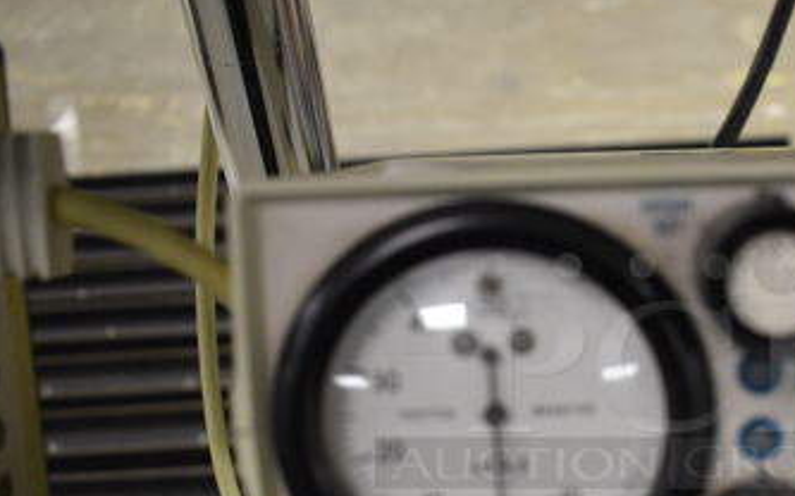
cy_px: 362
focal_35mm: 56
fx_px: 1213
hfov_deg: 35.1
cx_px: 642
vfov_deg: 22.9
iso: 1400
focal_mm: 20
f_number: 3.5
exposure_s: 1/125
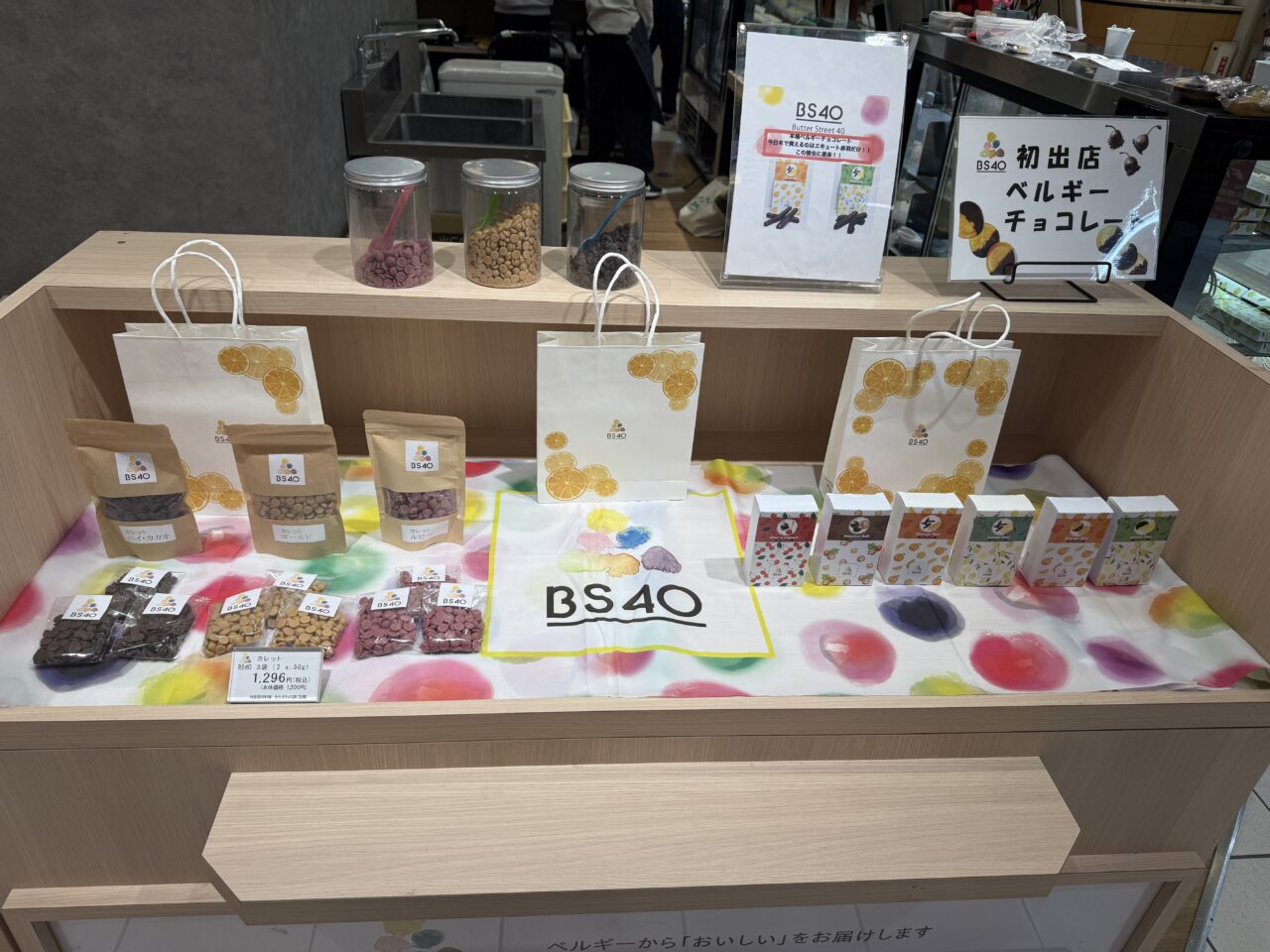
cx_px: 635
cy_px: 476
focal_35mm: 24
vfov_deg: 56.8
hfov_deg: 71.6
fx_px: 881
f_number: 1.78
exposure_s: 1/497
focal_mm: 6.76
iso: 80
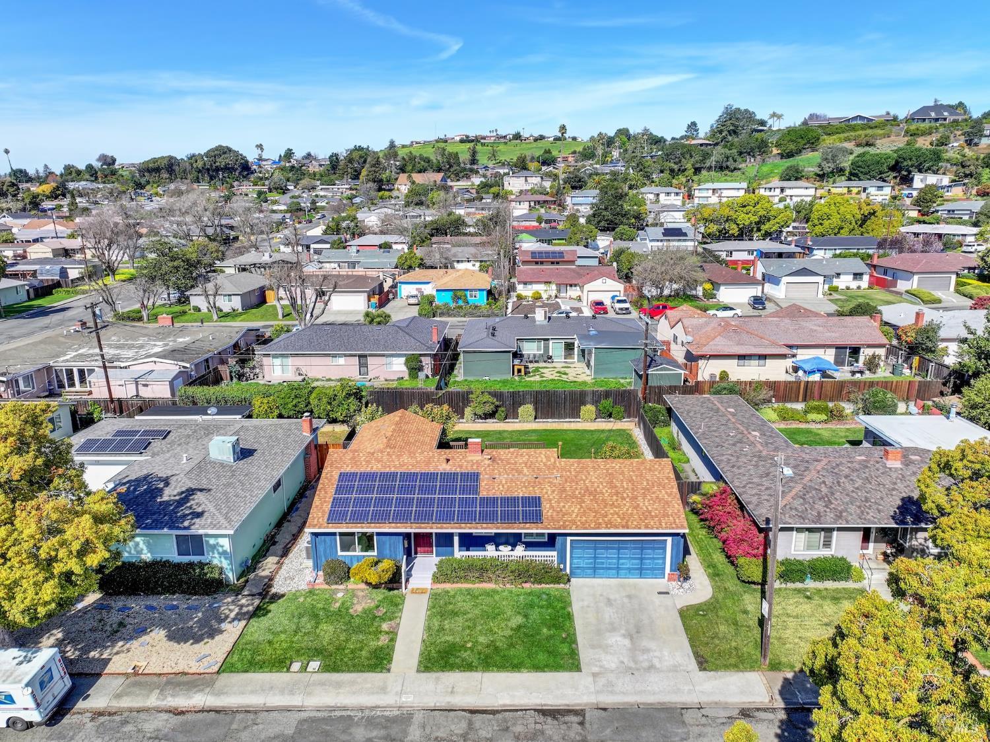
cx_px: 495
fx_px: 686
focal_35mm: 24
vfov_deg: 56.8
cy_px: 371
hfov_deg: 71.6
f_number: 2.8
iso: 140
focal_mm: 12.3
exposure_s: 1/1600
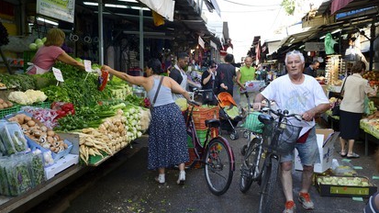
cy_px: 107
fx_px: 332
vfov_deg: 35.6
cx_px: 187
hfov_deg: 59.5
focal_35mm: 33
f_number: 6.3
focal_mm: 31
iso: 400
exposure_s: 1/200
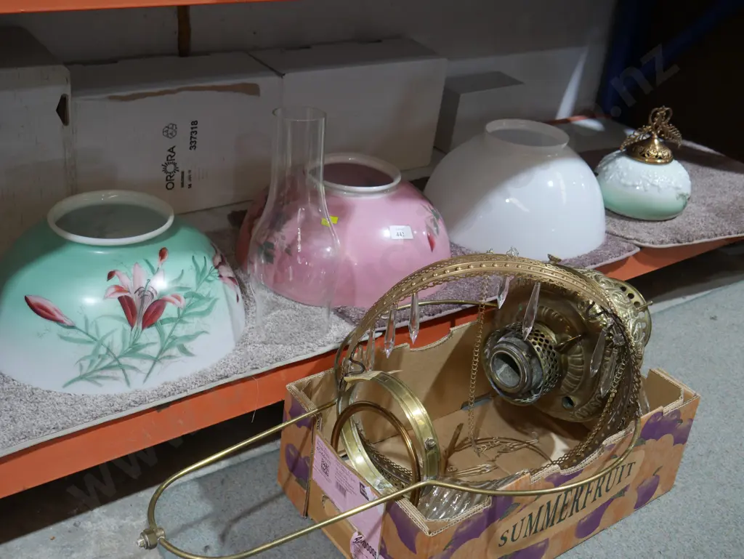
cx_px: 372
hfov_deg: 46.8
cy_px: 280
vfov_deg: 36.0
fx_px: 860
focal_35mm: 40
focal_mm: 20
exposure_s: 1/60
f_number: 4.4
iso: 640
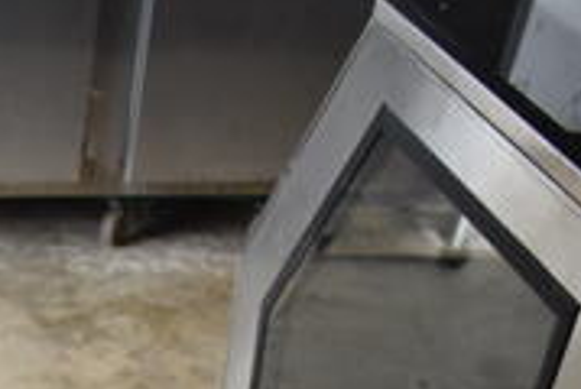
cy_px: 648
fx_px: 1487
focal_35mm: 92
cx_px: -237
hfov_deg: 19.8
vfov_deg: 13.7
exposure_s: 1/160
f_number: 3.5
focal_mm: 18
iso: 800
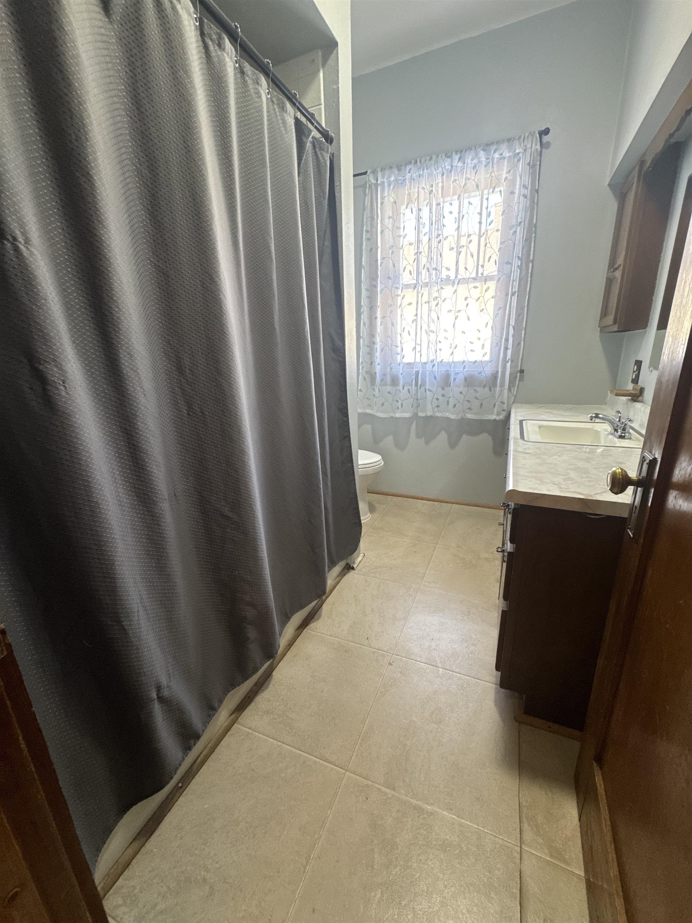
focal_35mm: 14
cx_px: 346
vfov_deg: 102.1
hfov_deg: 85.7
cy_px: 462
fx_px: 373
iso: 320
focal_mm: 2.22
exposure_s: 1/120
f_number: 2.2
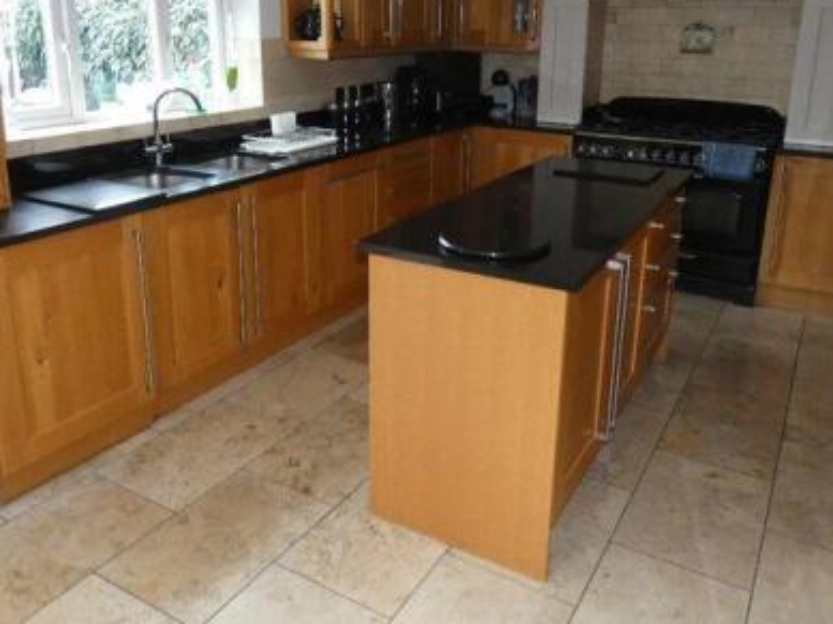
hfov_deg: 60.0
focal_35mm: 30
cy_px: 218
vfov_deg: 46.1
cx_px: 419
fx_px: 721
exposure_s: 1/60
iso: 400
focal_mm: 3.6
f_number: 2.8
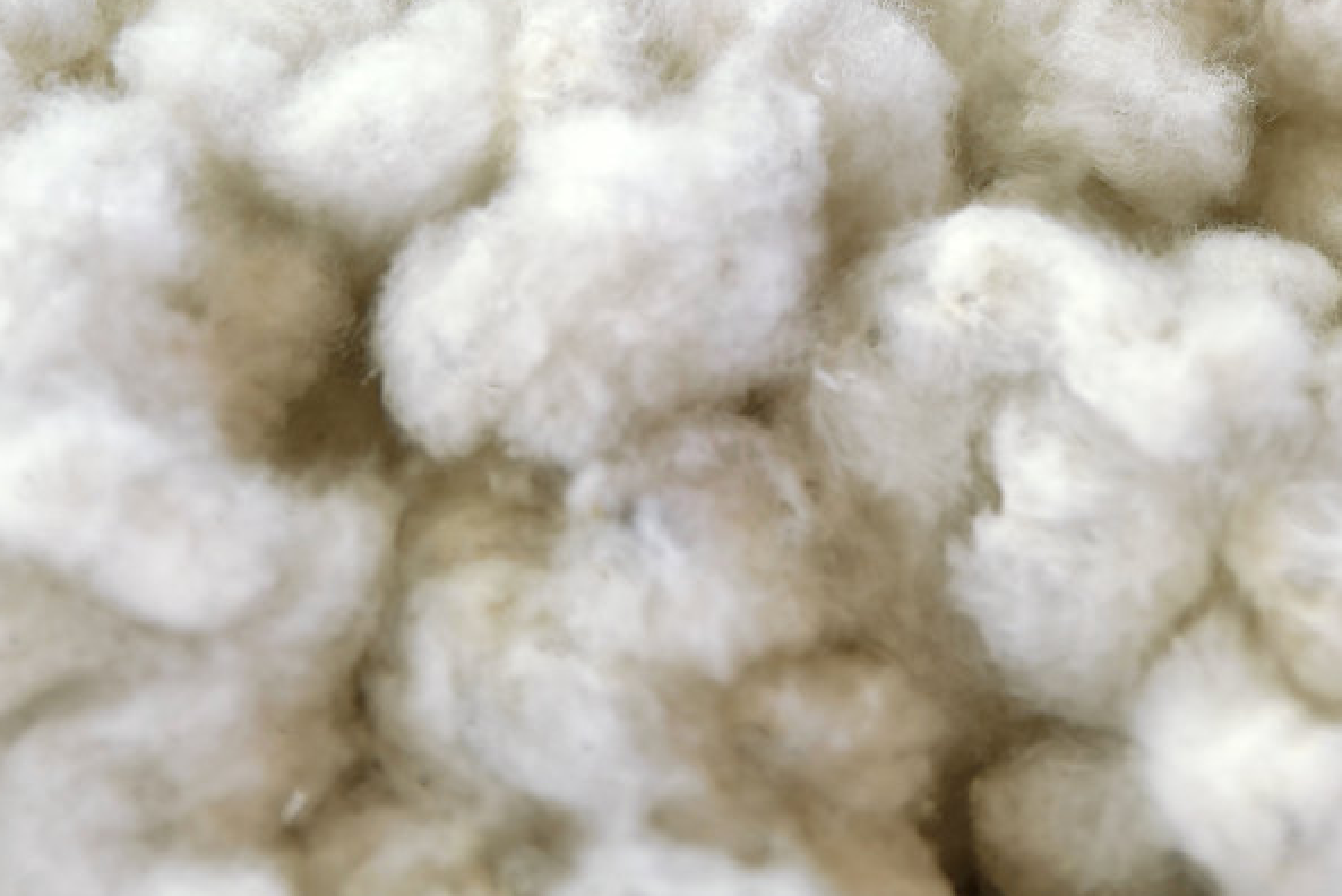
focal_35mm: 189
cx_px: 1095
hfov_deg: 10.8
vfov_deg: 7.2
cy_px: -199
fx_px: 7049
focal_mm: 70
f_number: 2.8
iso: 160
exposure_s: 1/80
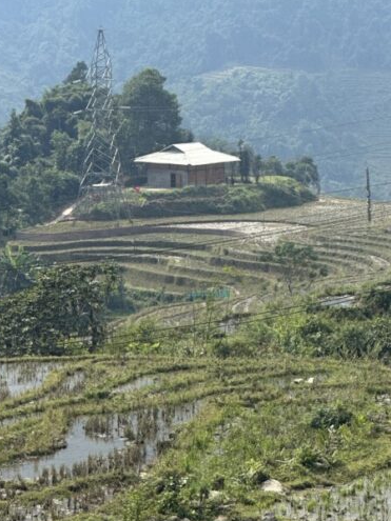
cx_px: 238
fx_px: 2486
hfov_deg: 9.0
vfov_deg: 12.0
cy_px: 383
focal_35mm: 165
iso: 32
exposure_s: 1/619
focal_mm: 9
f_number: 2.8
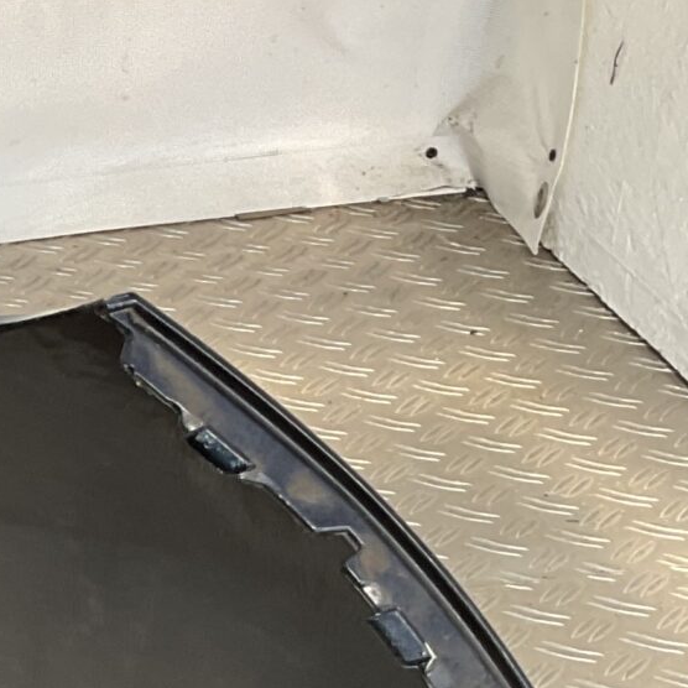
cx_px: -827
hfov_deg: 12.4
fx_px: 2653
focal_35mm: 118
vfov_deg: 14.0
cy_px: 968
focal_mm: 3
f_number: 1.8
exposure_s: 1/127
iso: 16
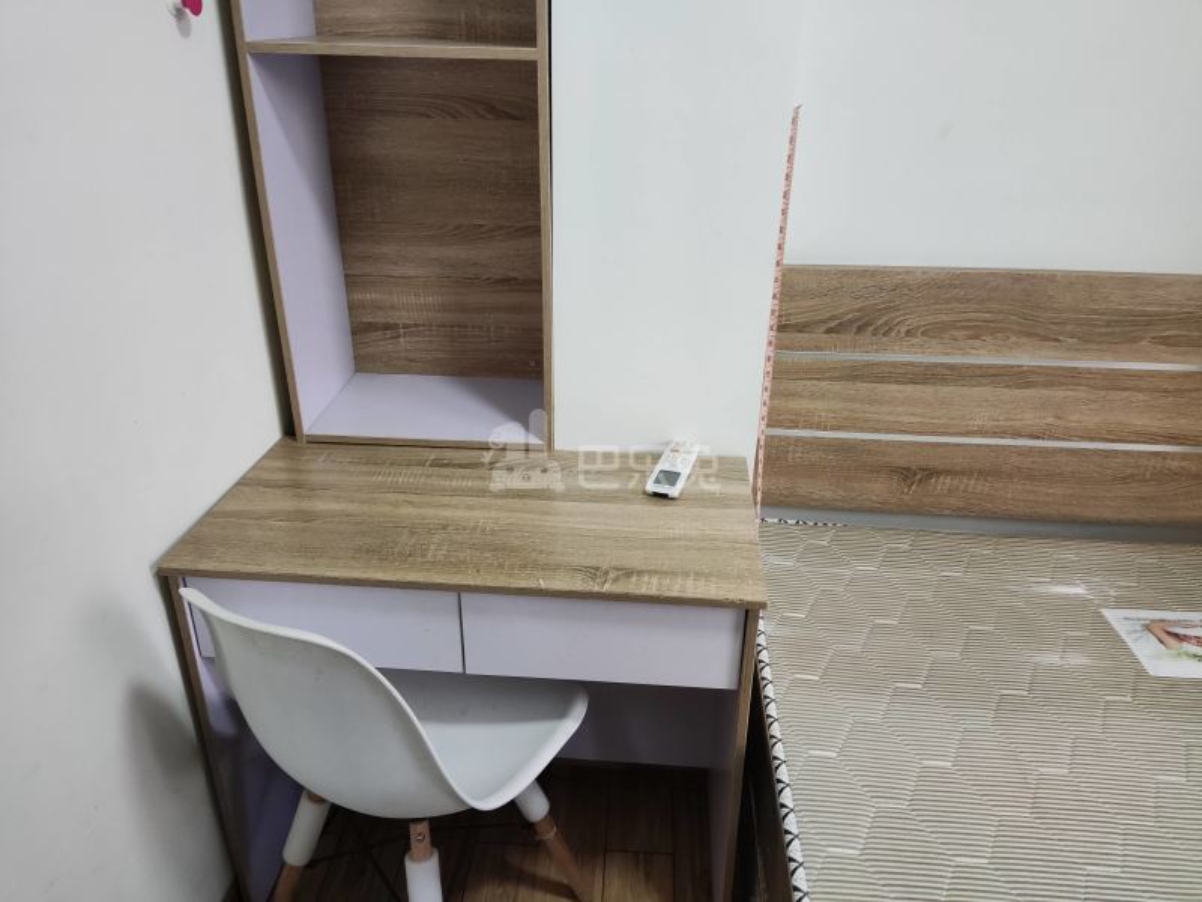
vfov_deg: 54.9
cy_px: 451
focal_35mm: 25
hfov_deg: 69.4
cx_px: 601
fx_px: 868
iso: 566
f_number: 1.79
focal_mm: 4.71
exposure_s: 1/50
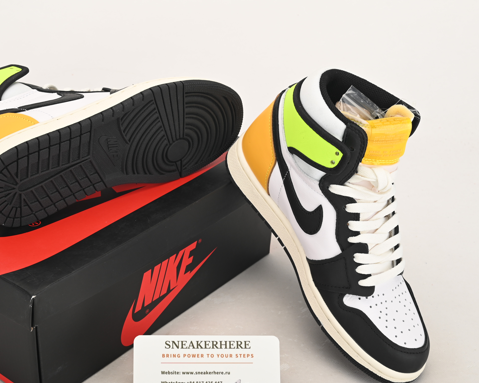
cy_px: 207
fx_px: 865
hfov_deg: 30.7
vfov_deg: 25.0
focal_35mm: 61
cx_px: 148
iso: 100
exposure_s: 1/200
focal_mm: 41
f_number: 11
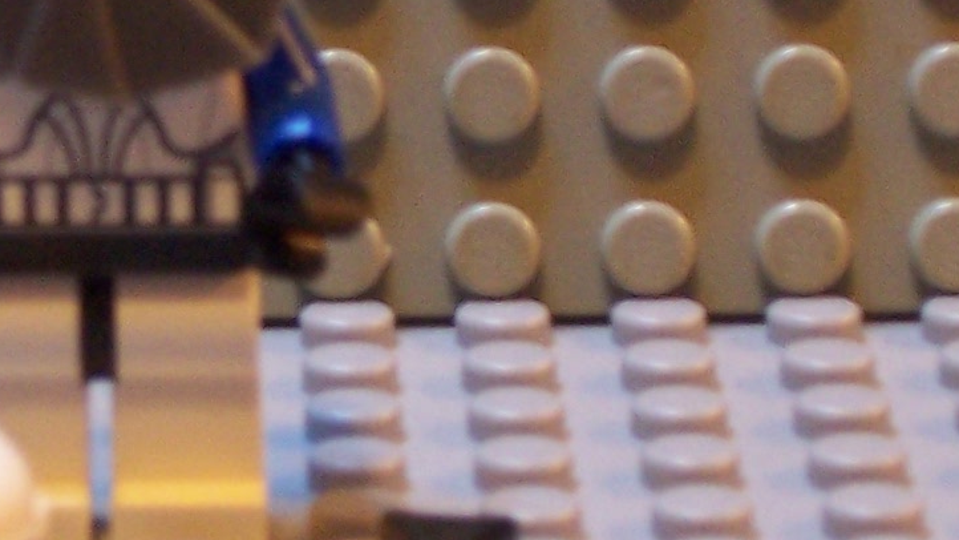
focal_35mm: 255
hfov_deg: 8.4
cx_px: 145
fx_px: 6484
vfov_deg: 4.8
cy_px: 72
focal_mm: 10.8
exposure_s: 1/4
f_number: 4
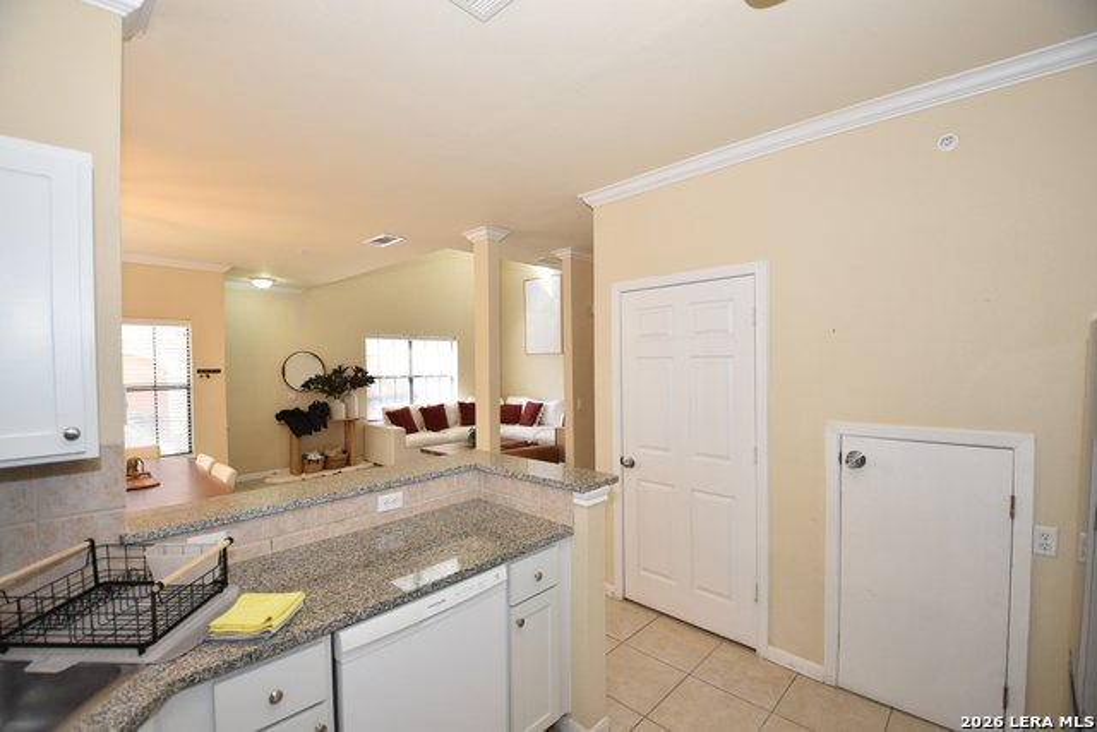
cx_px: 548
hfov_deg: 100.4
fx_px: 457
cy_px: 366
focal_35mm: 15
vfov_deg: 77.4
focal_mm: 10
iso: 800
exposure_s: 1/160
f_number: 4.5
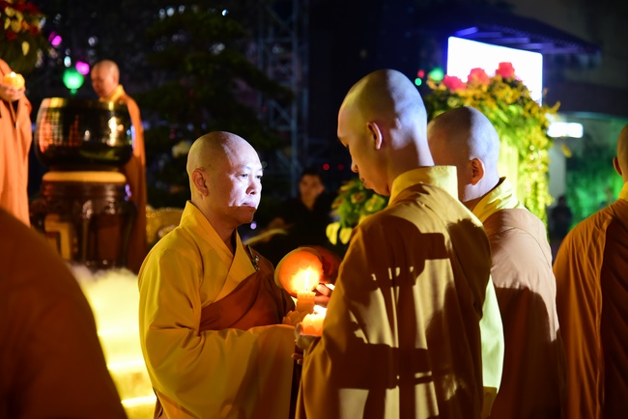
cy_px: 210
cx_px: 314
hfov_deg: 24.8
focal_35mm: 82
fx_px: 1431
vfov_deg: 16.7
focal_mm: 82
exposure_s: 1/30
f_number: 4
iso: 2500
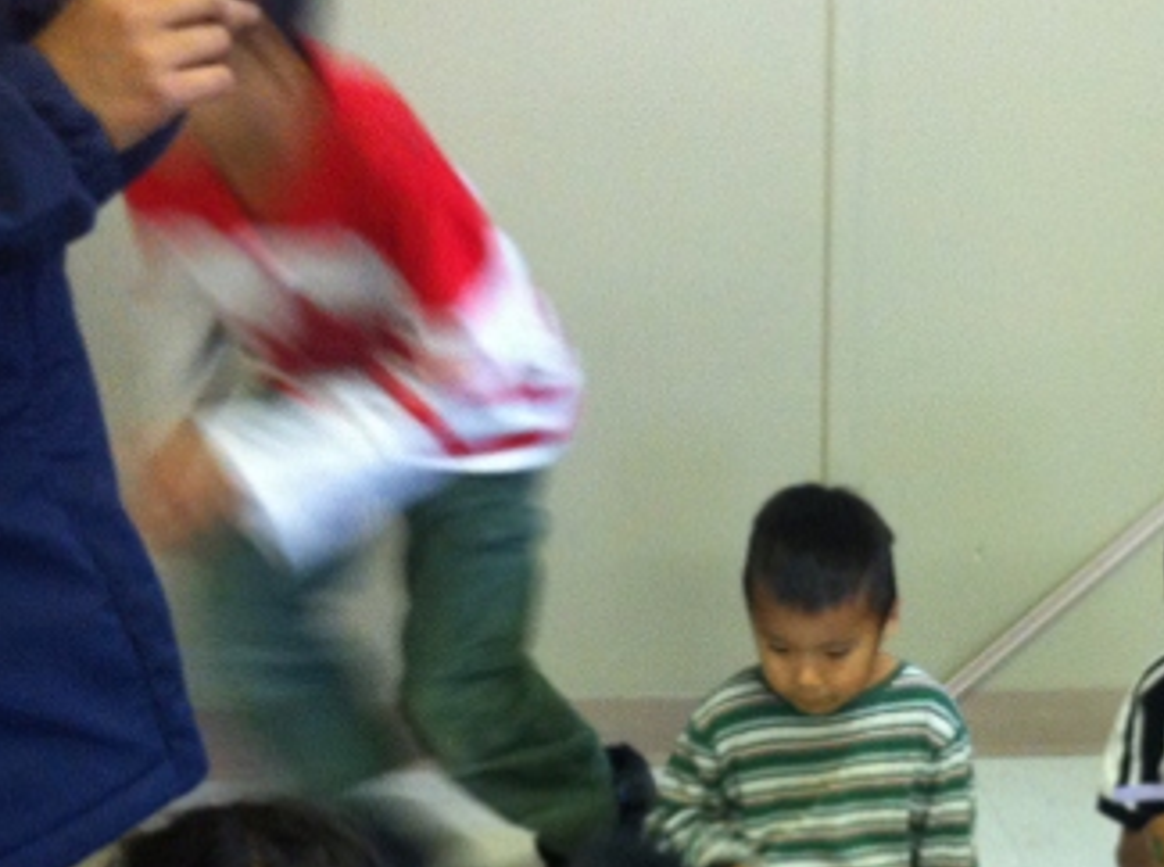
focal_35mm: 69
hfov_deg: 27.6
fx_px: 2314
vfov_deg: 21.0
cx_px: 949
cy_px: 674
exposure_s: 1/15
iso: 250
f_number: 2.8
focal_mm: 3.85
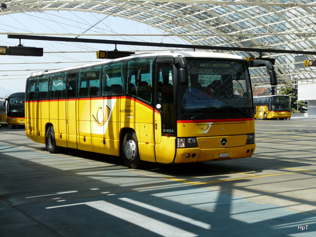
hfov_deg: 34.9
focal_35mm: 55
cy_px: 118
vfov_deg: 26.6
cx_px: 158
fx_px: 502
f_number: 5.6
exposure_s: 1/250
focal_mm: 9
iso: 100
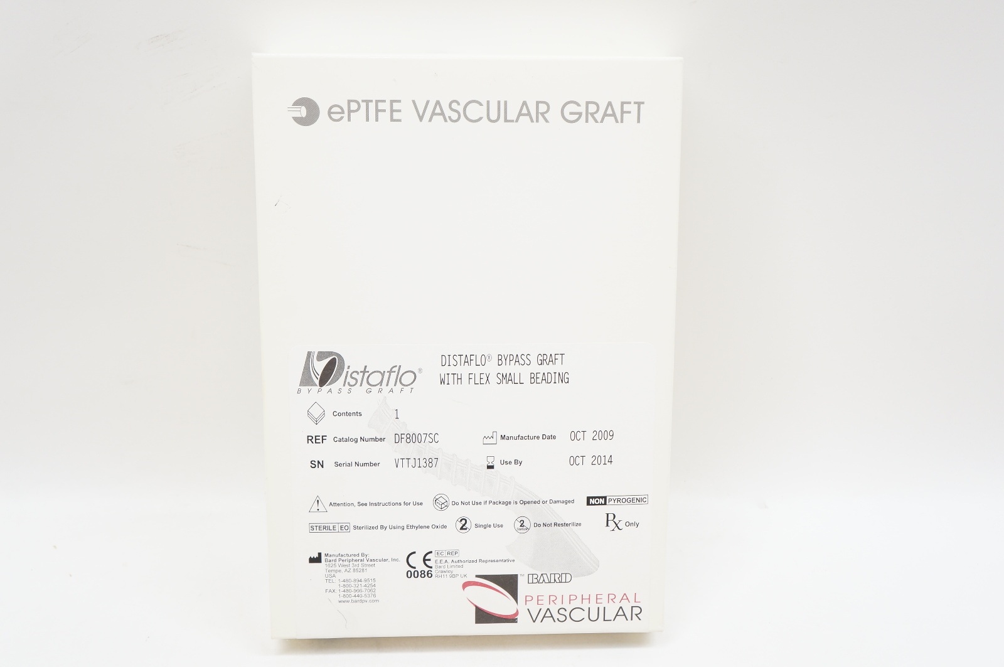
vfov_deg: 34.1
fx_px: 1086
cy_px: 334
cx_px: 502
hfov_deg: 49.6
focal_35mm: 39
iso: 400
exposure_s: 1/30
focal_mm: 26
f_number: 7.1
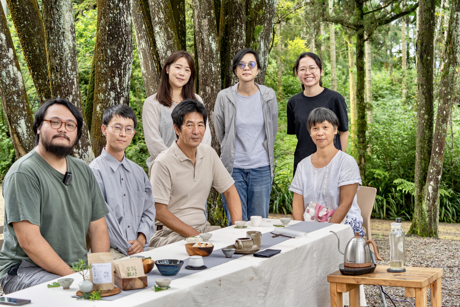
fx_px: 894
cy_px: 154
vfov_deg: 19.5
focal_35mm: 70
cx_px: 230
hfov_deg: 28.8
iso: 200
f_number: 5.6
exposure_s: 1/100
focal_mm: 70
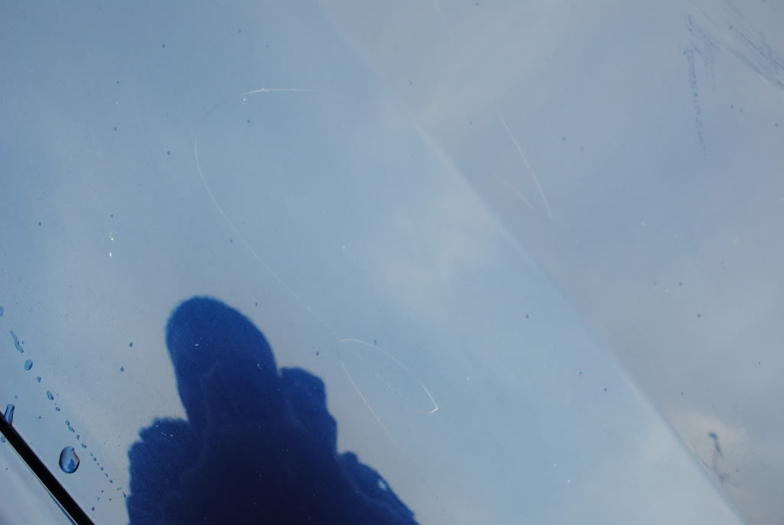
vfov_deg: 37.0
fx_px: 785
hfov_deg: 53.1
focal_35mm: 36
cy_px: 262
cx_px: 392
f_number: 5.6
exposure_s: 1/125
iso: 125
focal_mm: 24
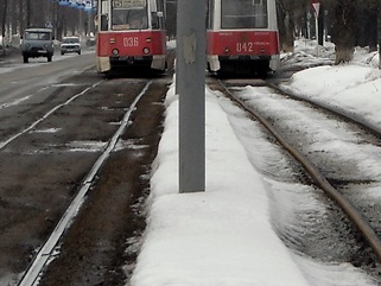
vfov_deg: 4.4
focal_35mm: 335
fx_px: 3689
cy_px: 76
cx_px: 185
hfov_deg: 5.9
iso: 147
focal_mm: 17.1
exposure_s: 1/250
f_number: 4.7
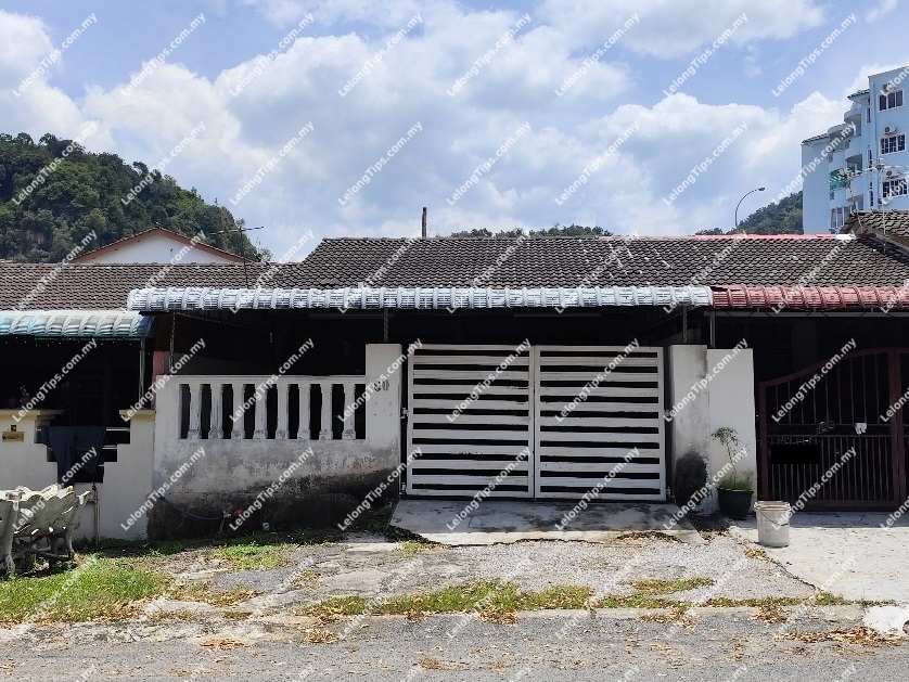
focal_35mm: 23
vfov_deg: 58.9
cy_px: 341
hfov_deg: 73.9
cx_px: 454
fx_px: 604
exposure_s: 1/1508
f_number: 1.65
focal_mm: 6.14
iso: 50
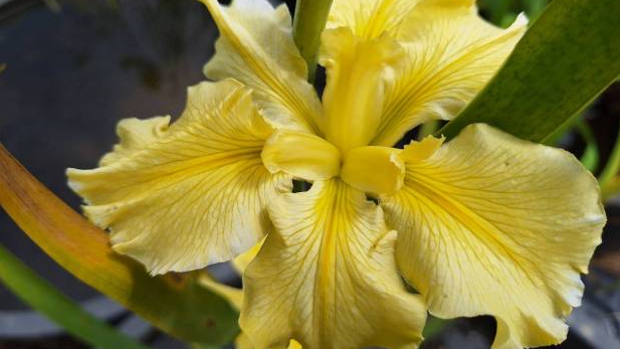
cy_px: 166
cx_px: 304
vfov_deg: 44.4
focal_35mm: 26
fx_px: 427
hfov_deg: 71.9
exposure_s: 1/2151
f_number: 1.8
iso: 40
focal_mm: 5.54
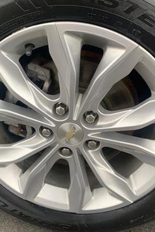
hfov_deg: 36.0
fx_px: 238
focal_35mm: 37
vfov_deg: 51.8
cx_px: 74
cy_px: 117
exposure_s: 1/98
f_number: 1.8
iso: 100
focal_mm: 4.25
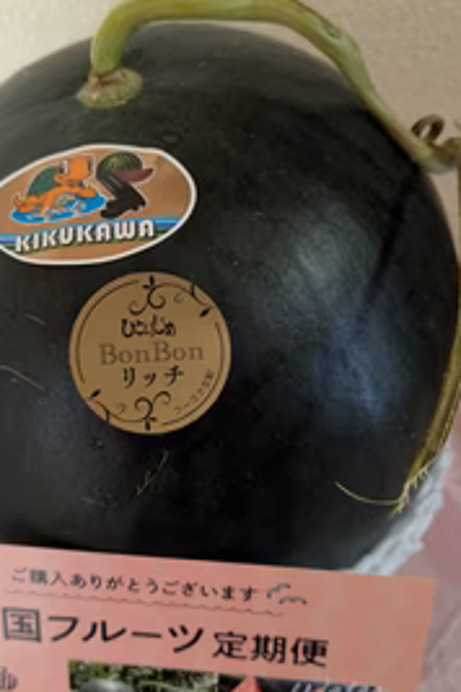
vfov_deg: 49.5
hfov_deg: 34.1
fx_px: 749
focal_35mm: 39
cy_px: 368
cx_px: 179
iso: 430
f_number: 1.89
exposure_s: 1/25
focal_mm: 5.43
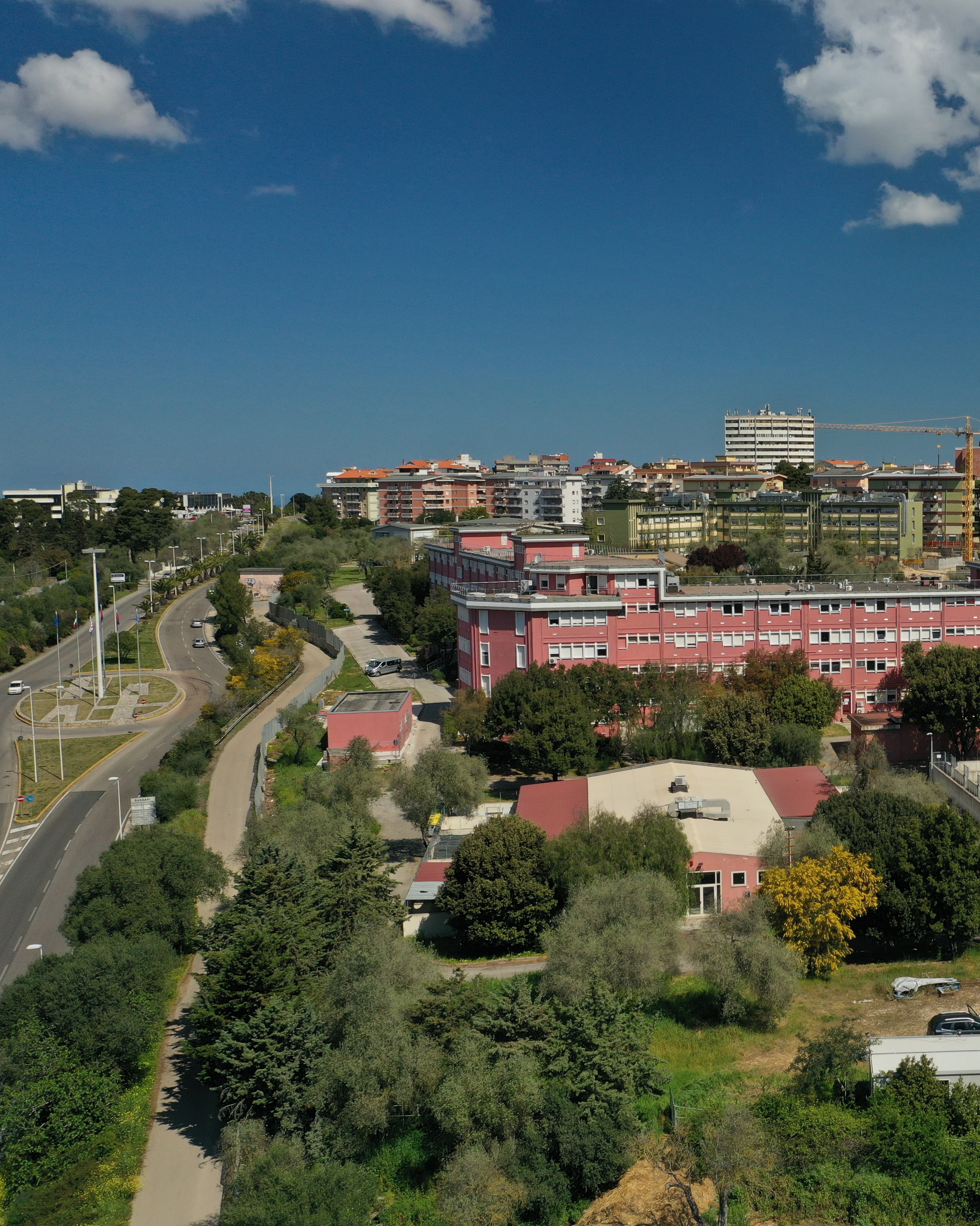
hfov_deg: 35.1
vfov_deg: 45.8
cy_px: 612
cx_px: 885
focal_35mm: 40
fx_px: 1450
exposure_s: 1/240
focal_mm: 10.26
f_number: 5
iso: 100
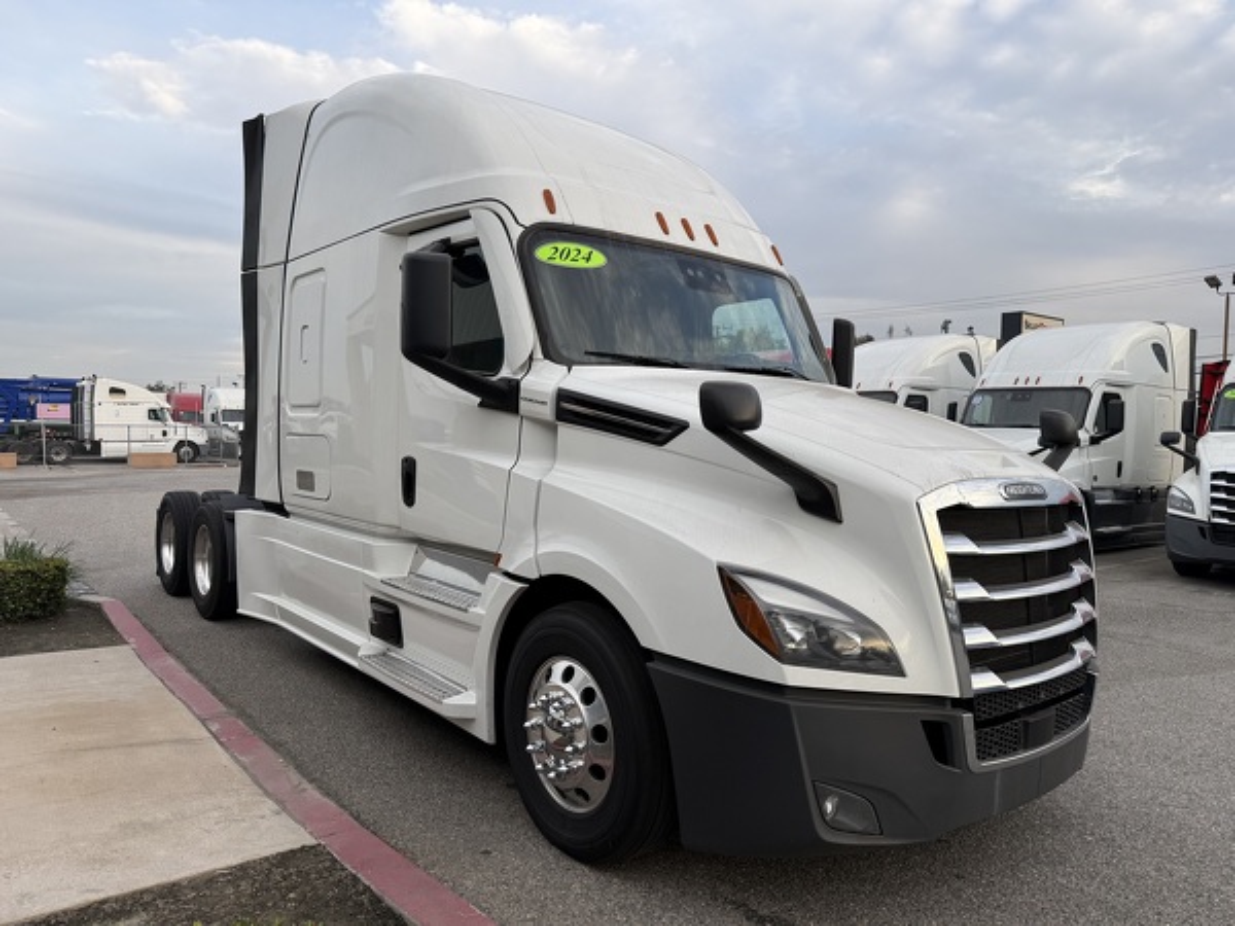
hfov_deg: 71.6
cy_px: 463
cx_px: 618
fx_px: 856
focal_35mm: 24
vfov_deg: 56.8
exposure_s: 1/909
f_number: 1.78
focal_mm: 6.76
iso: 80
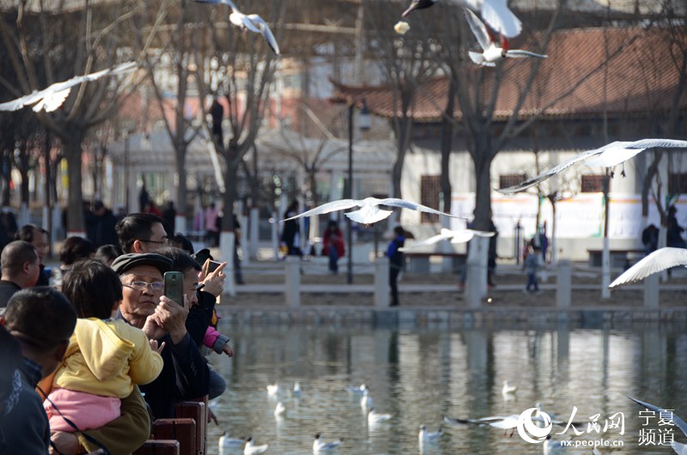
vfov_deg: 7.0
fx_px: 3714
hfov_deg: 10.6
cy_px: 228
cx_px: 344
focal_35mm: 195
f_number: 5.6
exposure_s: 1/400
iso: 160
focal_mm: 130
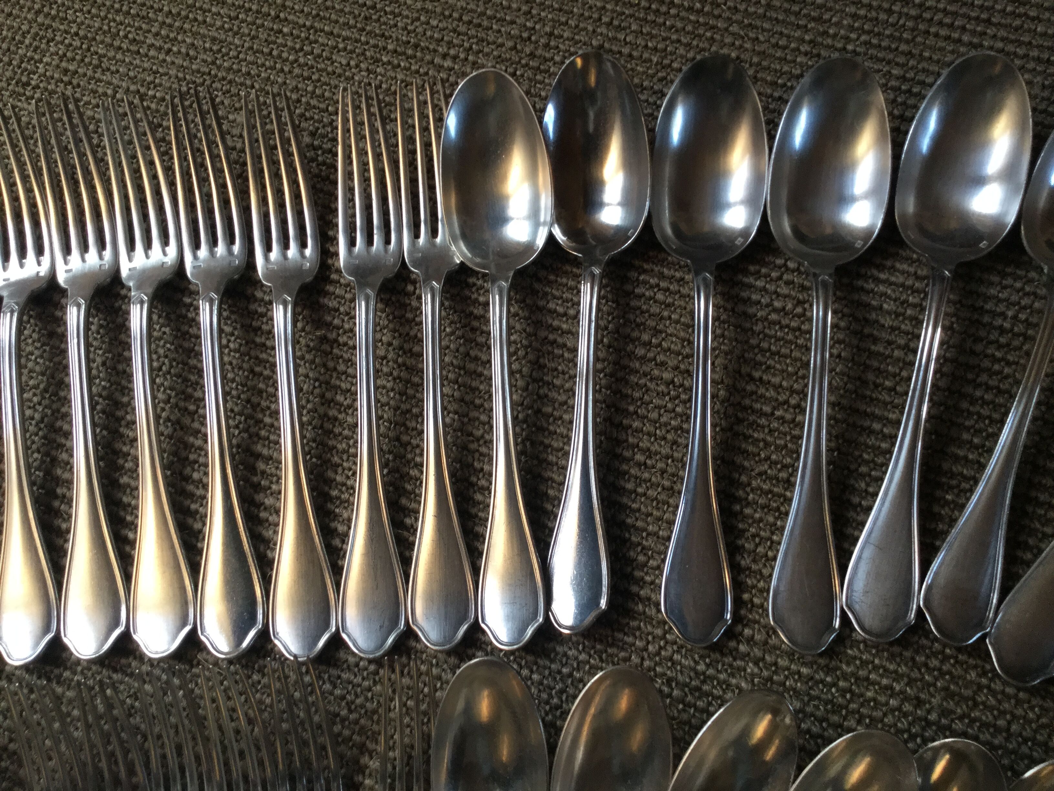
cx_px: 527
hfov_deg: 58.4
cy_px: 396
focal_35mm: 31
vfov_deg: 45.4
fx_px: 944
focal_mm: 3.3
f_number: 2.4
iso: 32
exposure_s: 1/33
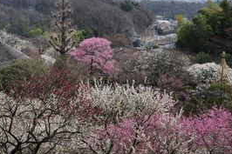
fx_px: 399
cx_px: 79
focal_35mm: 62
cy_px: 37
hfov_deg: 32.2
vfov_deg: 21.7
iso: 200
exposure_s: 1/250
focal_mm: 22
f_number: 10
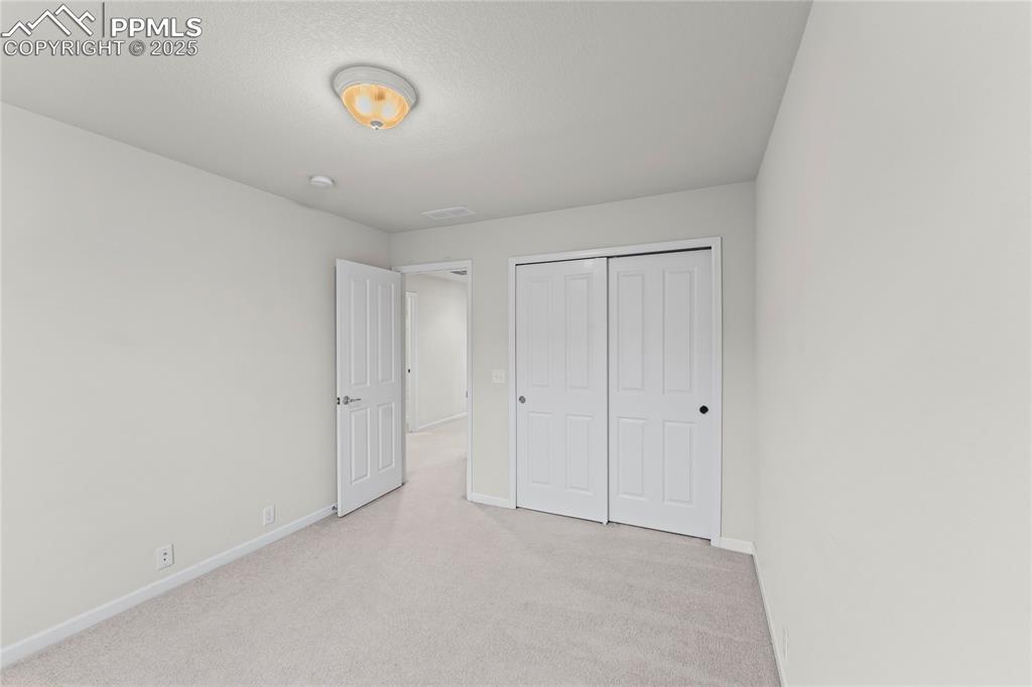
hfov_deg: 104.3
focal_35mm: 14
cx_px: 516
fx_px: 401
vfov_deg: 81.2
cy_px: 344
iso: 400
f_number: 8
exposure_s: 1
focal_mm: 14
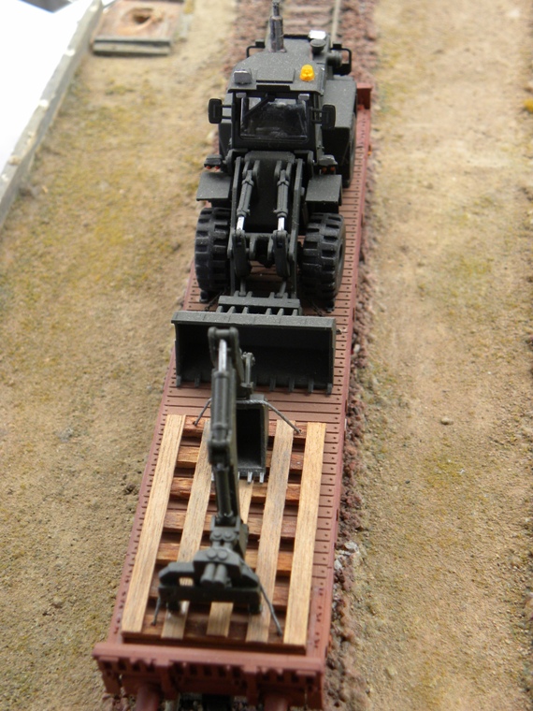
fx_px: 1191
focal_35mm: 58
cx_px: 266
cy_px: 356
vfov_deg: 33.2
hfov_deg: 25.2
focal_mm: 10.3
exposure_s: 1/62.4
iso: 138
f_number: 3.5
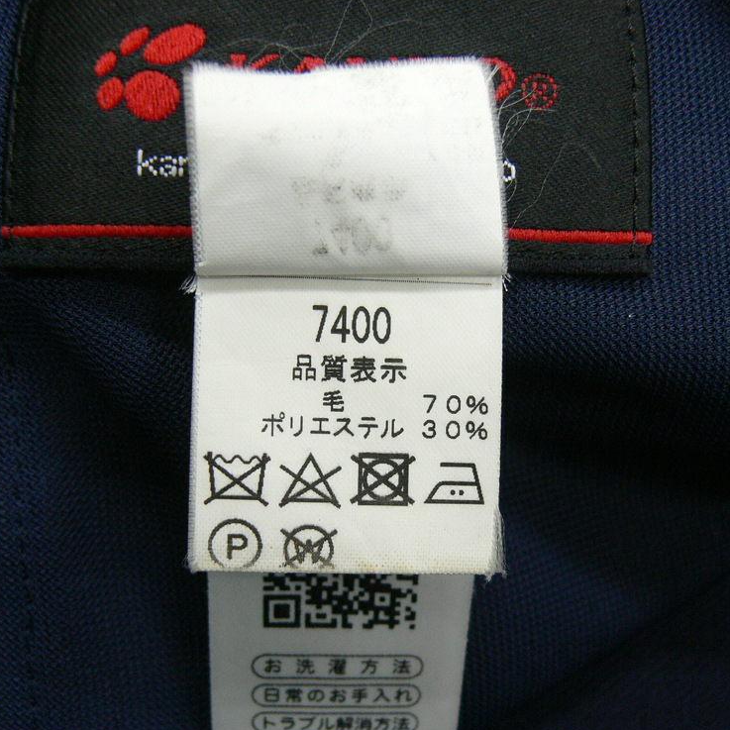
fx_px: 1002
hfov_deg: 40.0
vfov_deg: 40.0
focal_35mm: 42
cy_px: 368
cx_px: 355
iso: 200
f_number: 2.8
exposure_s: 1/25
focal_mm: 7.4
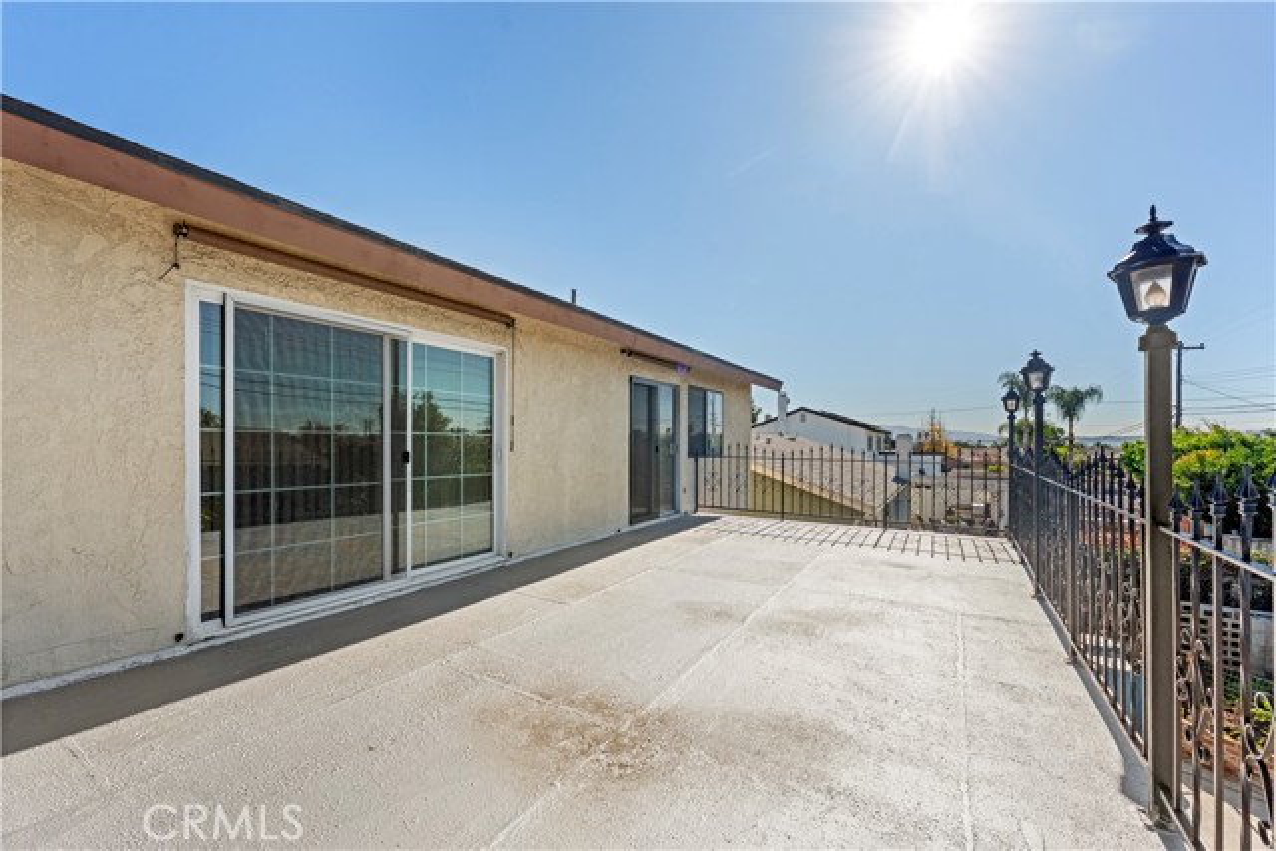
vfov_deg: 81.2
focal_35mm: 14
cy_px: 426
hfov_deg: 104.2
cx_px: 638
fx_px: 496
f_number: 8
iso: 250
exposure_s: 1/400
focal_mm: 14
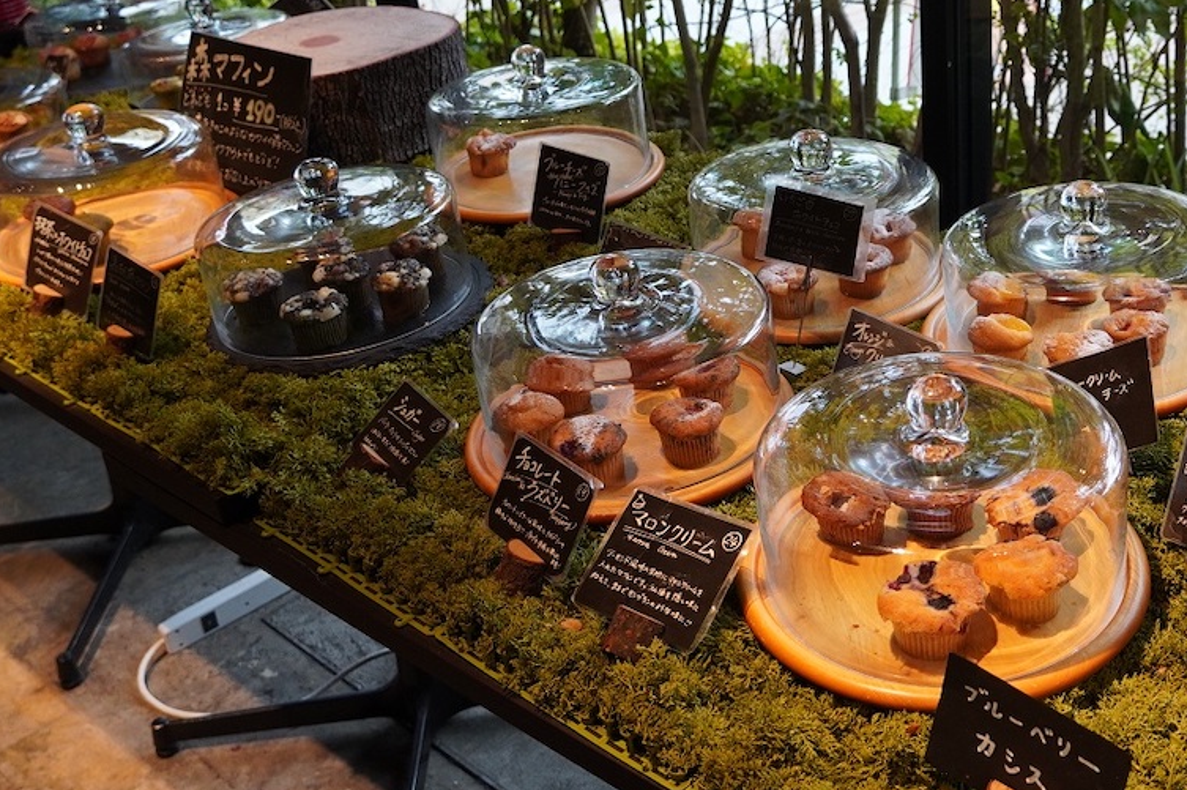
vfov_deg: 30.8
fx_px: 1417
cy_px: 244
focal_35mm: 43
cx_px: 754
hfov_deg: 45.0
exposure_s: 1/160
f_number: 4
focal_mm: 18
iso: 640
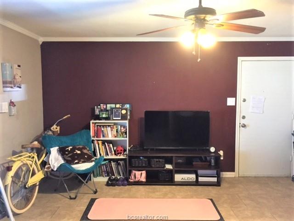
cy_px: 110
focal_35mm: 29
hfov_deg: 61.7
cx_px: 147
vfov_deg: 48.2
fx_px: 246
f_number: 2.2
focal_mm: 4.15
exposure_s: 1/15
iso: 250
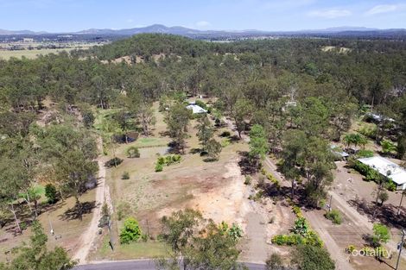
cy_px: 135
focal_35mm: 20
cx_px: 203
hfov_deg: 84.0
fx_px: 225
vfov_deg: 61.9
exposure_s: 1/240
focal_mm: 3.61
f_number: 2.8
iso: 100
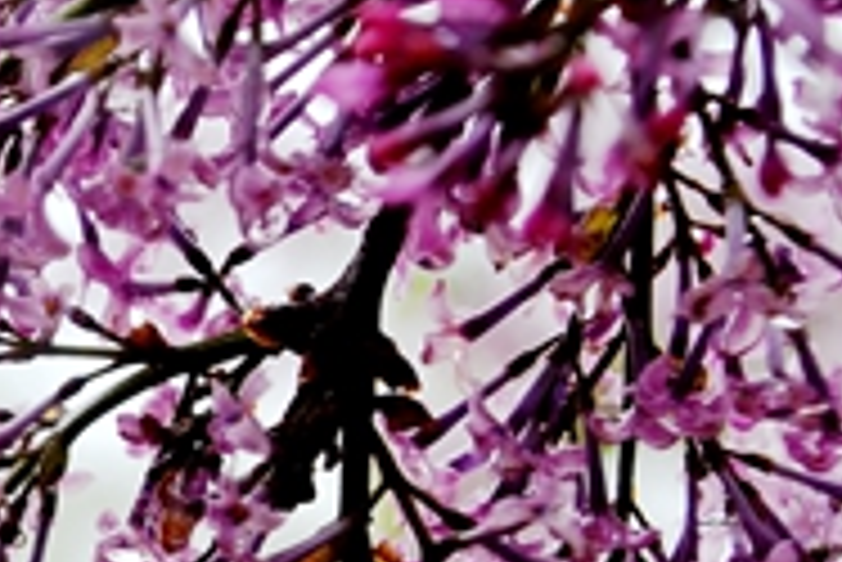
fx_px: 4728
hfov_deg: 9.8
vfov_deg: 6.8
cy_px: 625
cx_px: -468
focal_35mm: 202
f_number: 8
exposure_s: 1/250
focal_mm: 42
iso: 400
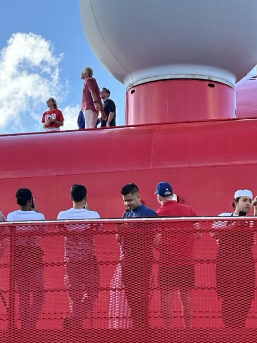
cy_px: 98
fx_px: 1257
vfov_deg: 15.5
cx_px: 83
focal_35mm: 127
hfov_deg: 11.7
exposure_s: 1/436
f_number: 2.8
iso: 32
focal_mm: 9
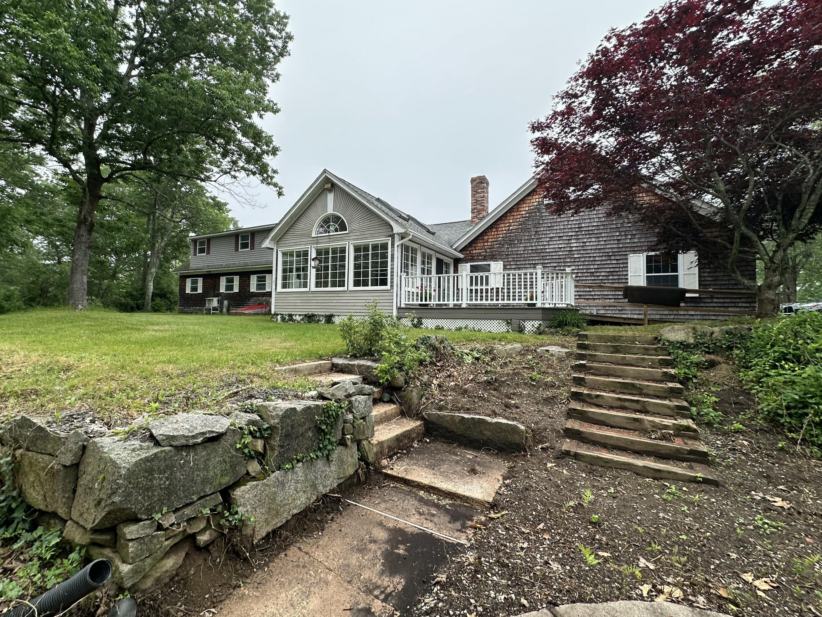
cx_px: 376
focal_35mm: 16
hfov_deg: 94.3
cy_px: 299
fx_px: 380
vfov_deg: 78.1
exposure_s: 1/261
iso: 40
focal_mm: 2.22
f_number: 2.2
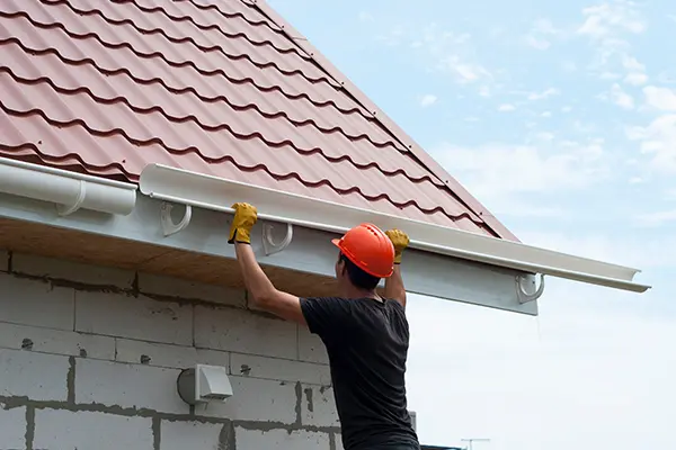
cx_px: 338
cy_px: 225
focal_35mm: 75
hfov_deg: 27.0
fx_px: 1408
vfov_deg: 18.2
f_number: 5.6
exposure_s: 1/400
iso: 100
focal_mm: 50
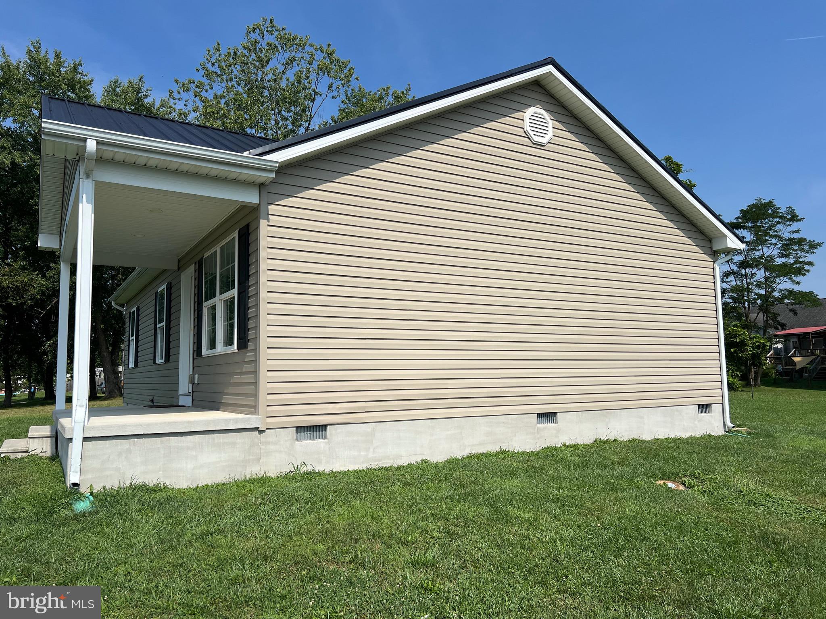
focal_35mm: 26
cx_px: 413
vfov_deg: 53.1
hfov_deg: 67.3
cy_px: 310
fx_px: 620
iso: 50
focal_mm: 5.7
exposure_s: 1/6579
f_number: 1.5
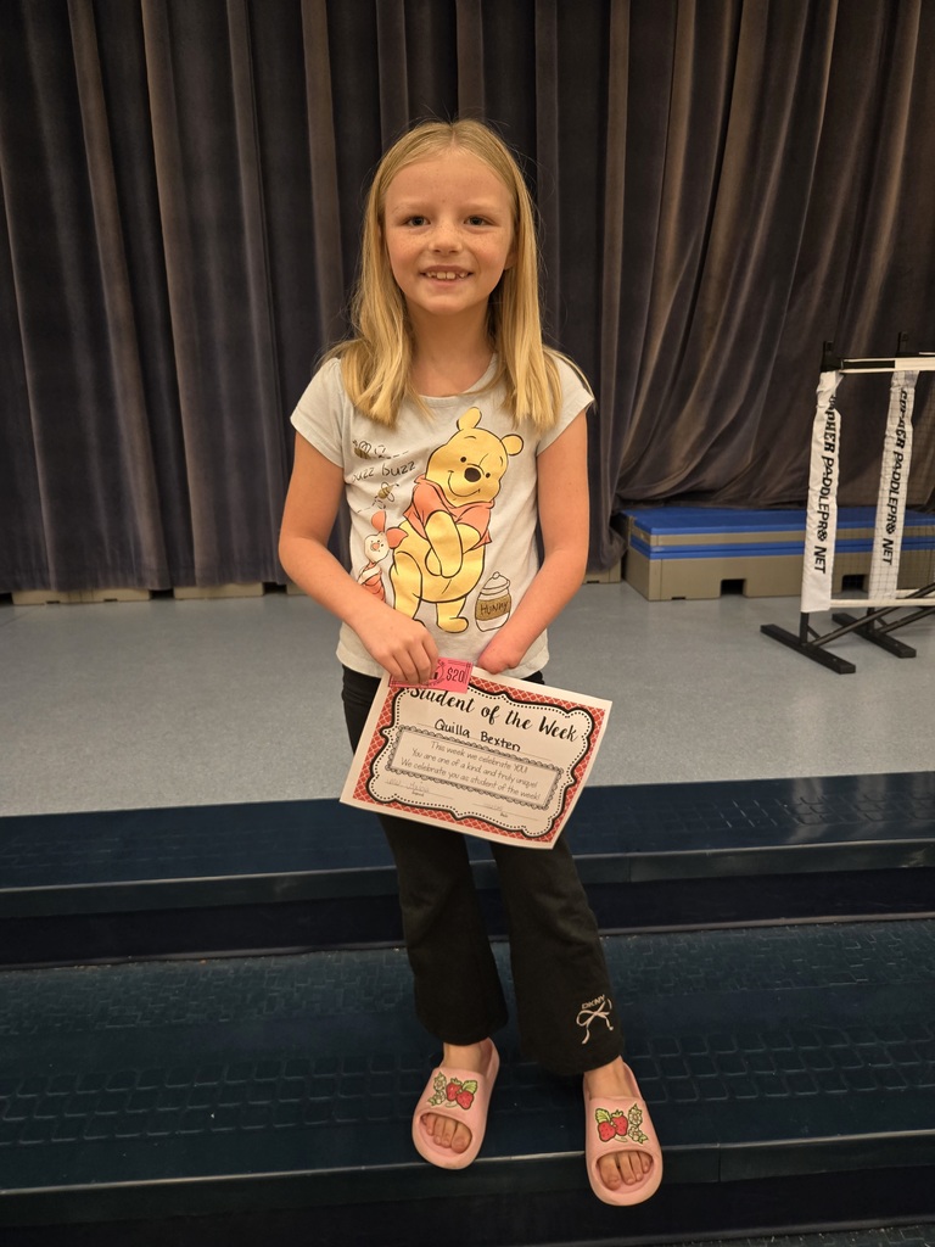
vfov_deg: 73.9
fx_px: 828
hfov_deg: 58.9
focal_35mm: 23
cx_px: 468
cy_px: 624
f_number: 1.8
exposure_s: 1/120
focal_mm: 5.4
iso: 400
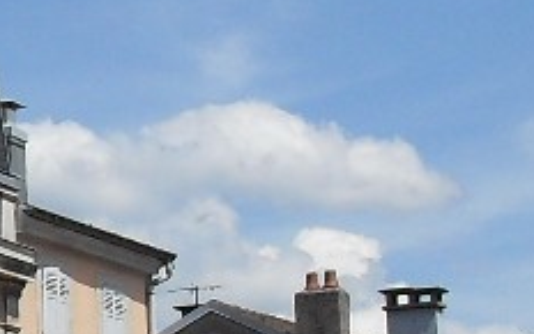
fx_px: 3187
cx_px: -244
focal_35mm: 219
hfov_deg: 9.3
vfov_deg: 6.0
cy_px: 396
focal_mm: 6.3
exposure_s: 1/180
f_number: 8.9
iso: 80
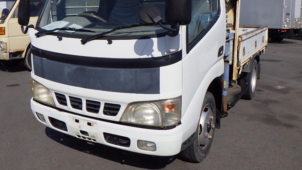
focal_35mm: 36
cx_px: 142
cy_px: 48
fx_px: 288
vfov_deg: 32.4
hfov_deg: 55.3
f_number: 4.2
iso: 250
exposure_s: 1/3200
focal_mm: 5
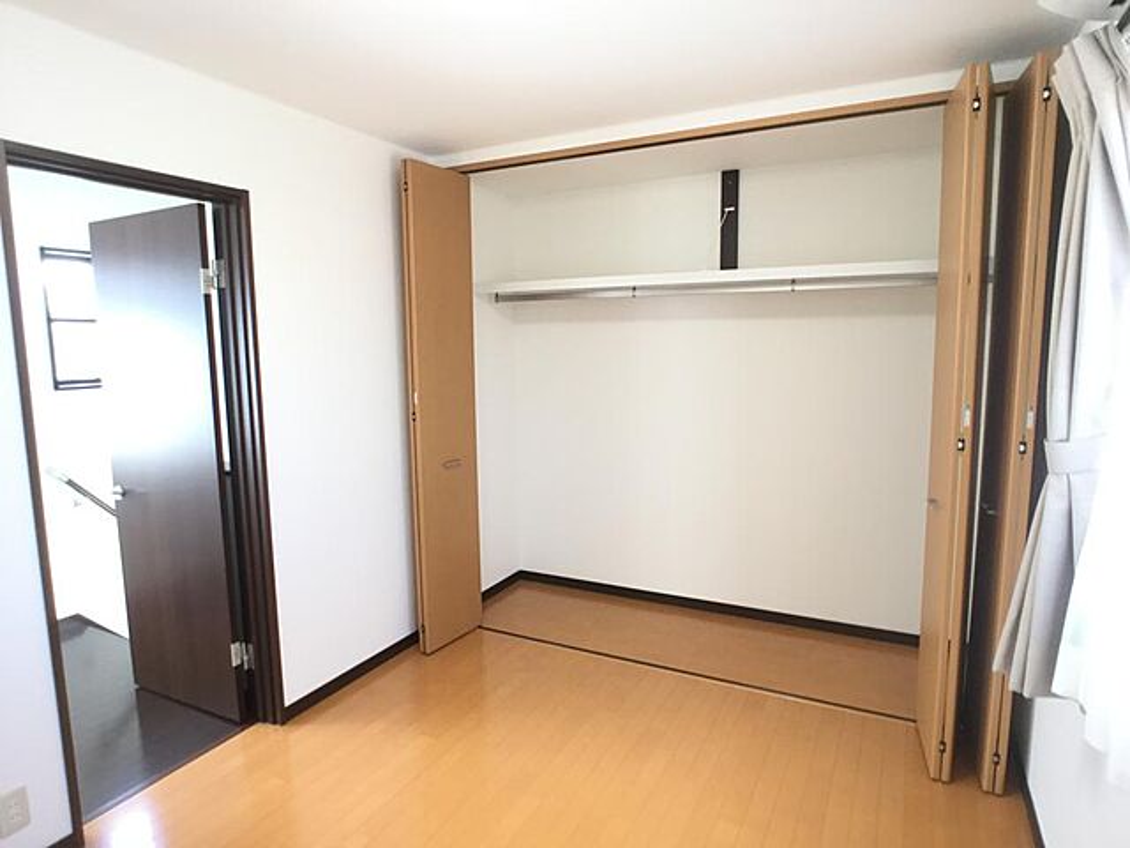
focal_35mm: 31
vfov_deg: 45.4
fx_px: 1012
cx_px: 565
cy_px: 424
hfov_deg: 58.4
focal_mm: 3.3
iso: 50
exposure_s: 1/30
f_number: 2.4
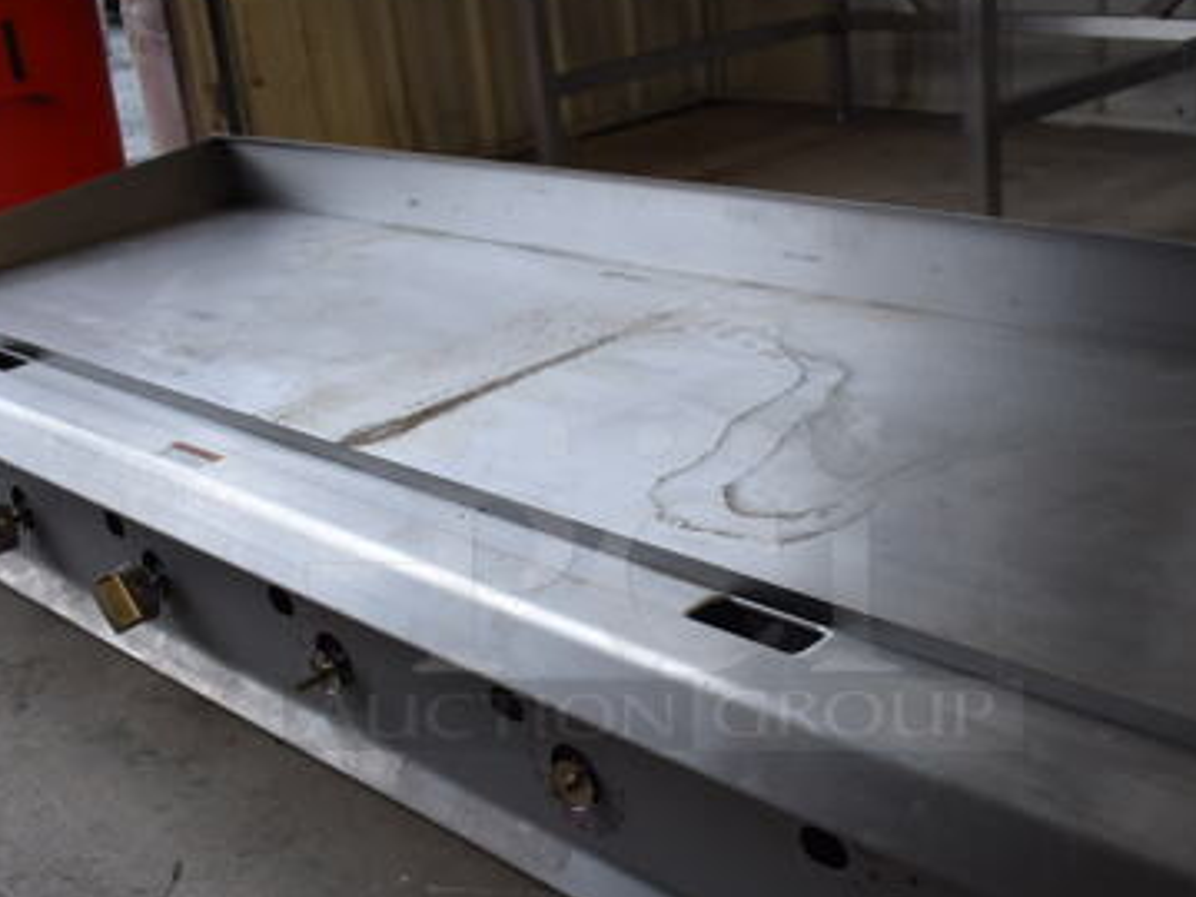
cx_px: 654
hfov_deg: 42.9
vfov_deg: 32.7
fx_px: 1520
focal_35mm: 44
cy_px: 575
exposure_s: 1/200
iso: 800
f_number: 3.5
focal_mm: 18
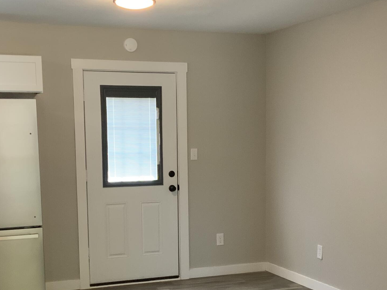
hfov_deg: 32.2
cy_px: 213
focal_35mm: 60
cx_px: 202
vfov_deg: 24.2
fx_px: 671
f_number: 1.8
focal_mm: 3
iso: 125
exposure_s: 1/60
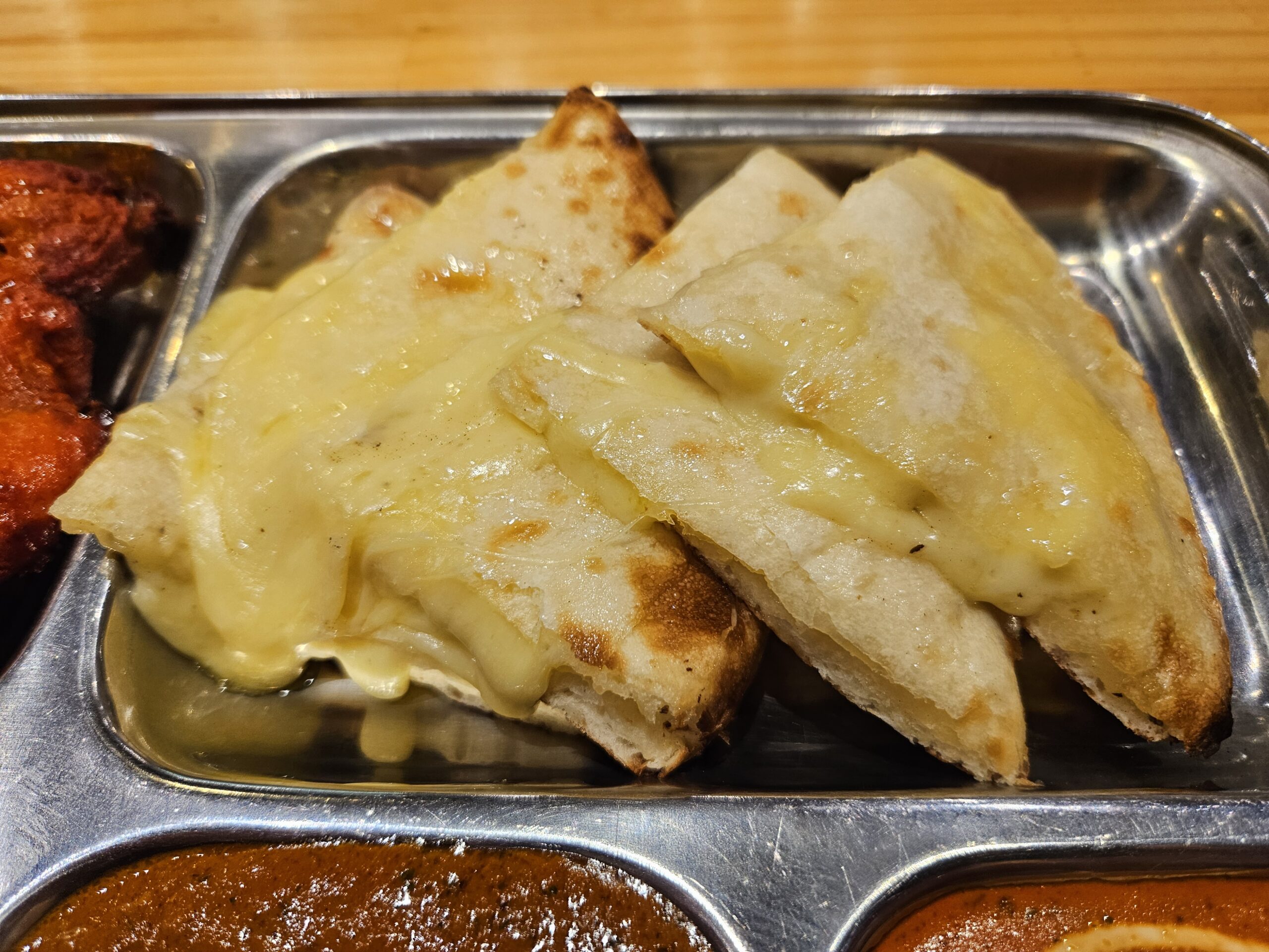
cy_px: 476
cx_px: 634
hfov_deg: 73.9
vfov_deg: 58.9
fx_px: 843
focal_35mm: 23
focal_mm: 5.4
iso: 160
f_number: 1.8
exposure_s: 1/120
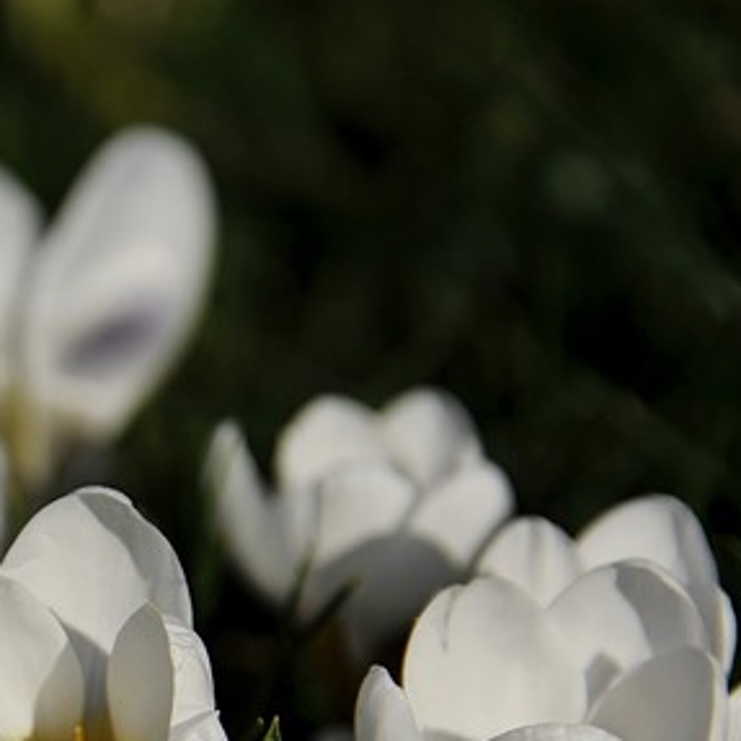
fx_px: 17219
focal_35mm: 711
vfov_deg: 2.5
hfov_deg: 2.5
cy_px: 684
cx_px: -101
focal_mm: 300
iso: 200
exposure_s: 1/2500
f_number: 6.3
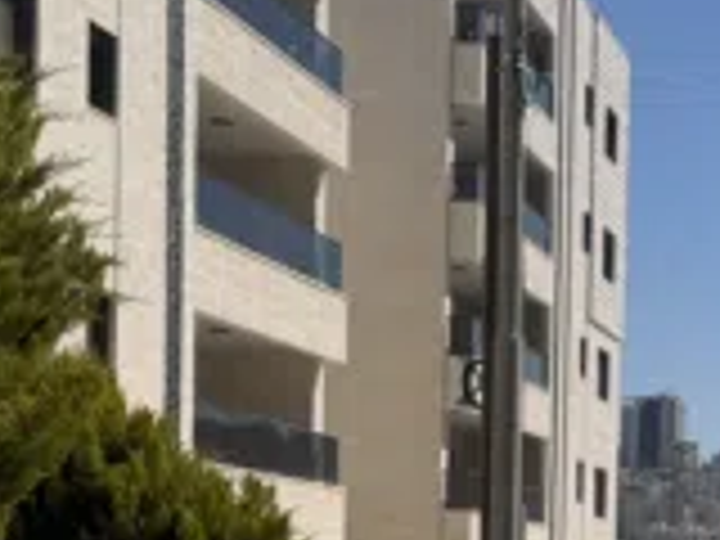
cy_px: 612
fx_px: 1997
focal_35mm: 96
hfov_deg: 20.1
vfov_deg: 15.0
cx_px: 612
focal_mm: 6.76
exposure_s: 1/7937
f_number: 1.78
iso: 80
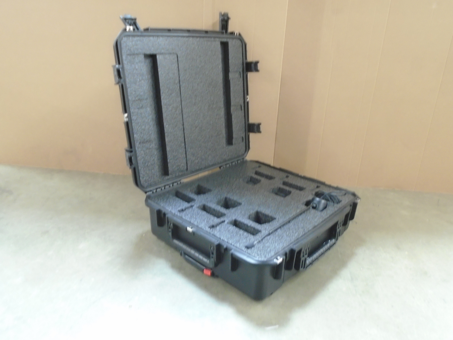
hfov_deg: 67.3
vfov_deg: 53.1
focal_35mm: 26
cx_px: 226
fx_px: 340
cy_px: 170
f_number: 3.2
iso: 400
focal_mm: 4.6
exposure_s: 1/5
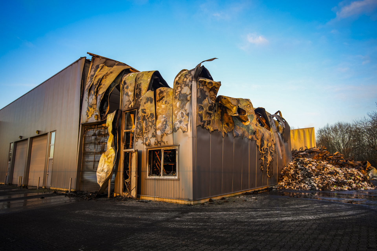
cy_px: 126
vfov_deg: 61.9
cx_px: 188
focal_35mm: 20
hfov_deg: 84.0
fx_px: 209
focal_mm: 20
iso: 800
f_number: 2.8
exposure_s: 1/800
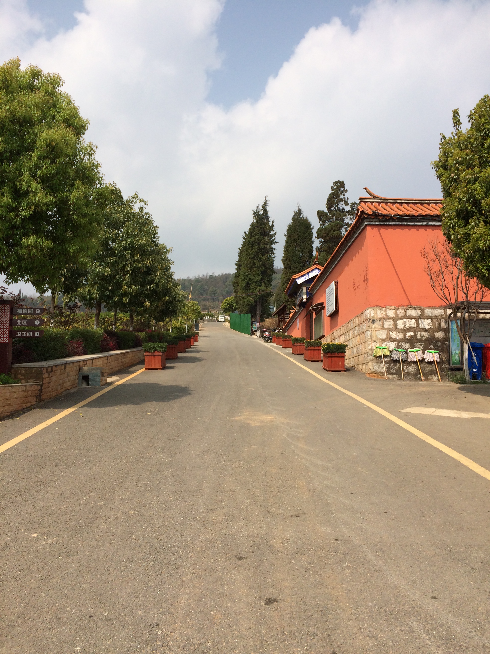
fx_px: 547
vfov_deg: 61.7
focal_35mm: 29
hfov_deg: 48.2
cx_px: 245
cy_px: 327
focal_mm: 4.15
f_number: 2.2
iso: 32
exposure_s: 1/3425
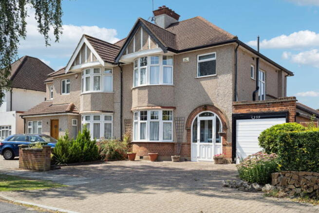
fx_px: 310
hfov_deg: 54.4
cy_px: 106
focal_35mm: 35
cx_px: 160
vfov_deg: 37.9
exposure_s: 1/1250
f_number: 5.6
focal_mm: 35
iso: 640
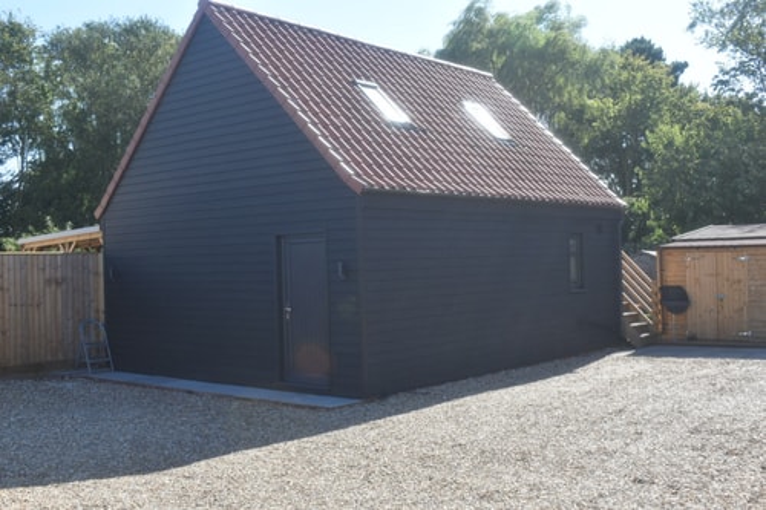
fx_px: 861
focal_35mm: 40
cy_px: 255
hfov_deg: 47.9
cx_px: 383
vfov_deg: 33.0
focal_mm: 27
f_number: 8
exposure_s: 1/250
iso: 200
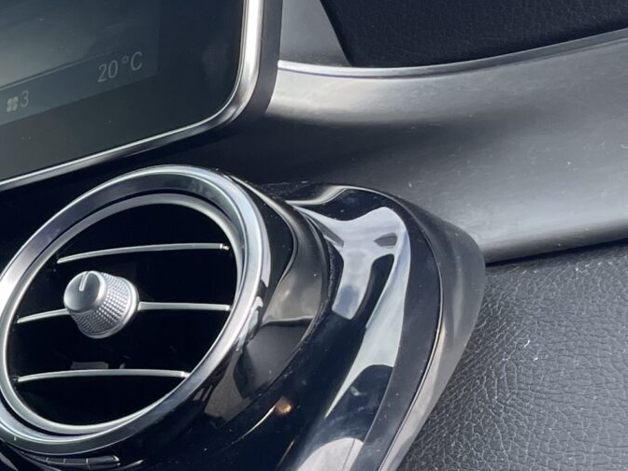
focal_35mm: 99
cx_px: -390
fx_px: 1796
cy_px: 457
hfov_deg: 17.3
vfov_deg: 14.7
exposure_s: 1/397
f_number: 1.6
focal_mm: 4.2
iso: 32
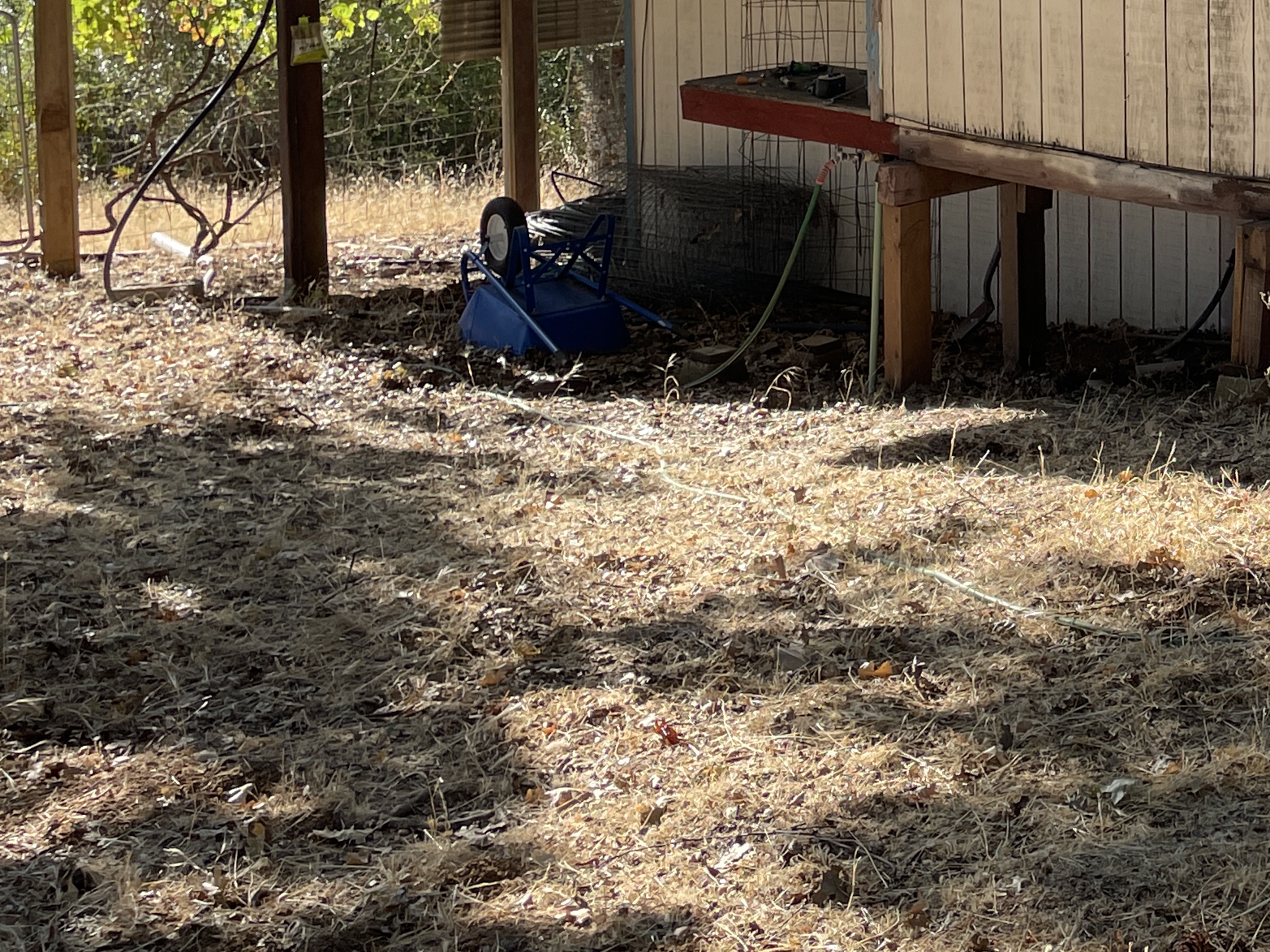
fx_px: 2458
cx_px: 1448
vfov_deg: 20.6
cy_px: -163
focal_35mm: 67
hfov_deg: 26.4
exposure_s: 1/678
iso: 32
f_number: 1.6
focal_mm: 4.2
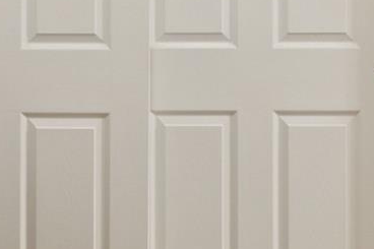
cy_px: -101
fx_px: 810
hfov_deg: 26.0
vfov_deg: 16.3
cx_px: 219
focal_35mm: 78
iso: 100
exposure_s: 1.6
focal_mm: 14
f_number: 11
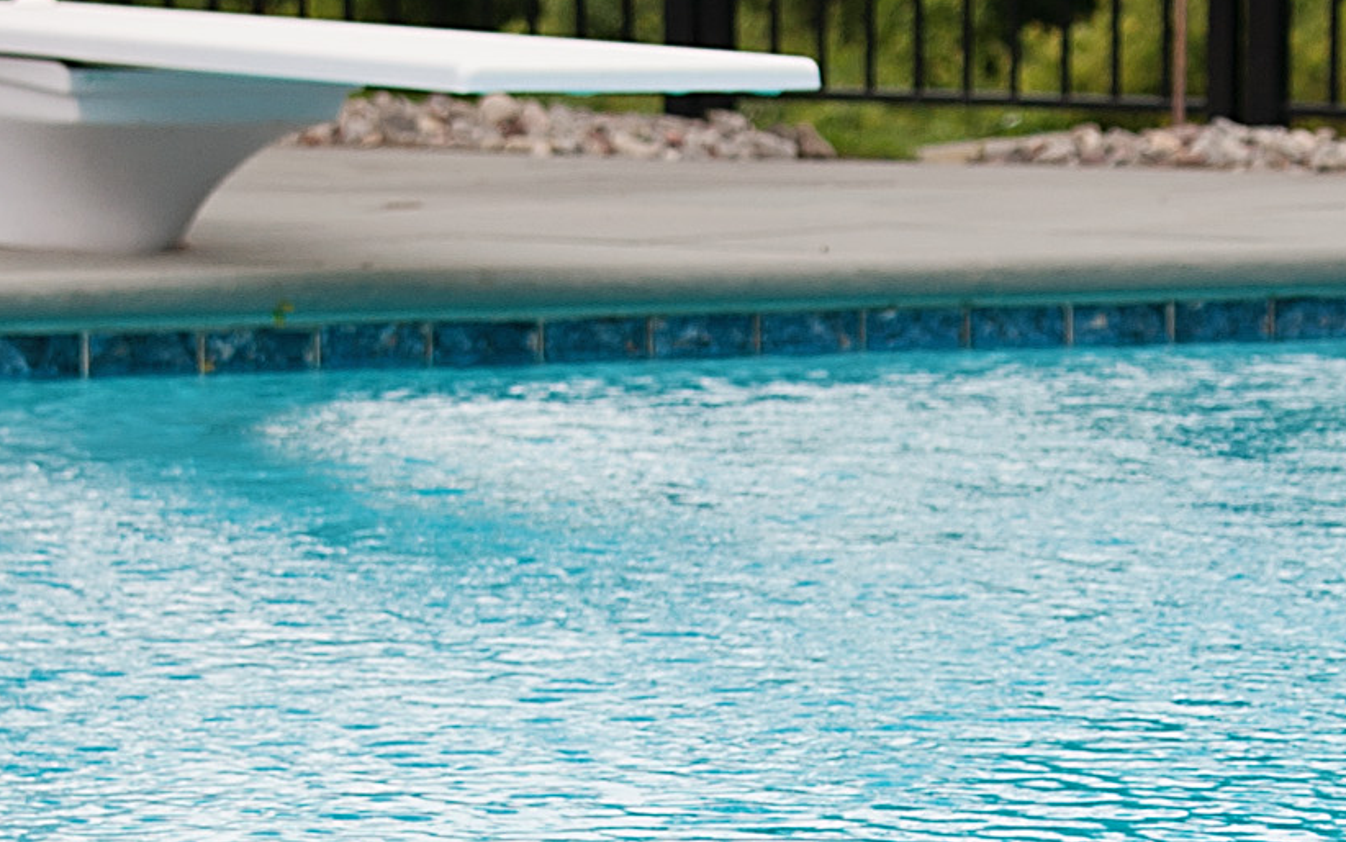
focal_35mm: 211
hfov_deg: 9.9
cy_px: 893
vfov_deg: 6.2
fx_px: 7741
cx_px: 794
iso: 100
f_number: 3.3
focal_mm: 40
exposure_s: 1/1000
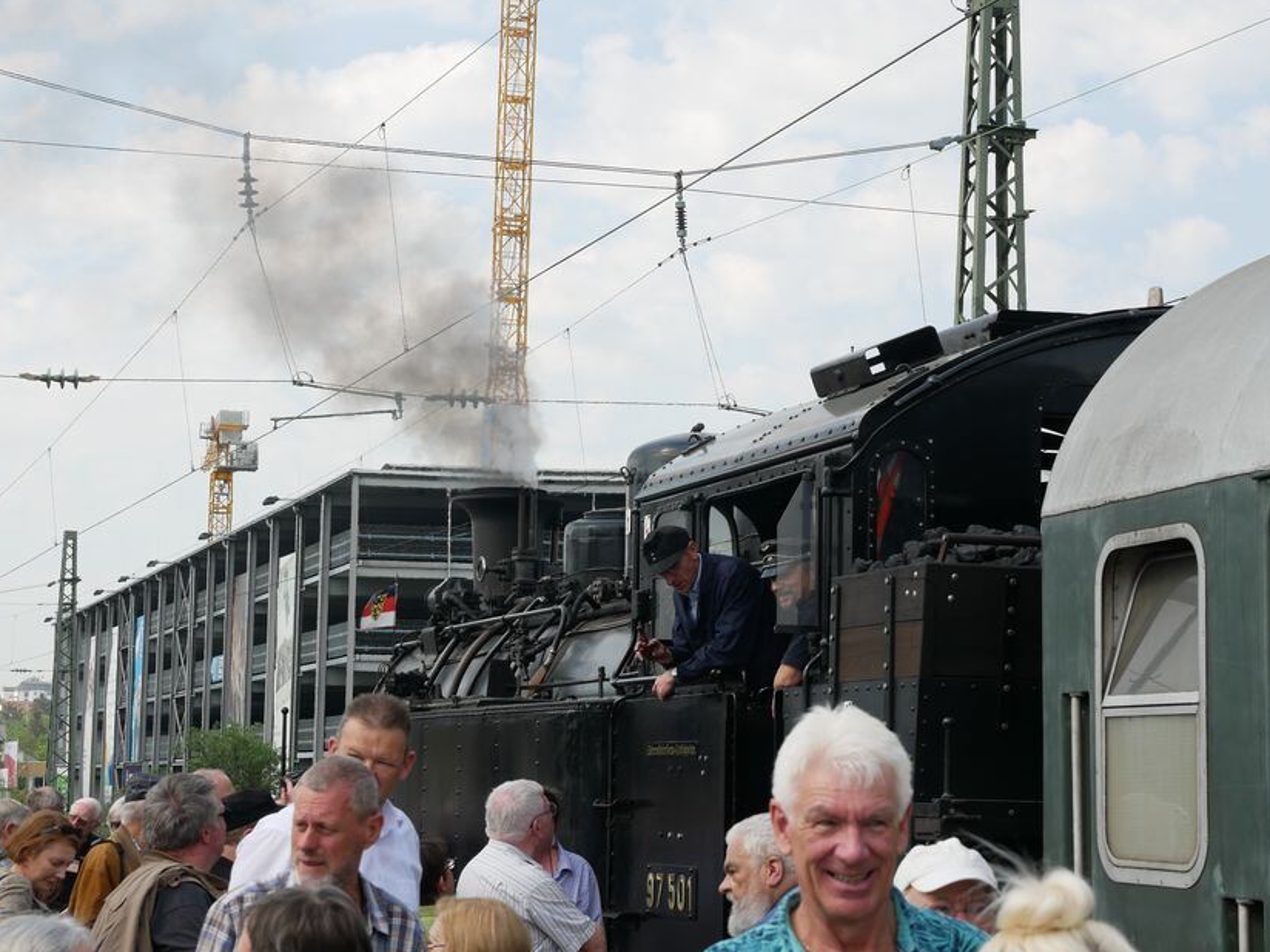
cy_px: 471
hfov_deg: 23.0
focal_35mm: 85
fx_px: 3119
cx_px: 632
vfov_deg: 17.4
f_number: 5.6
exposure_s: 1/640
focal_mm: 35
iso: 200
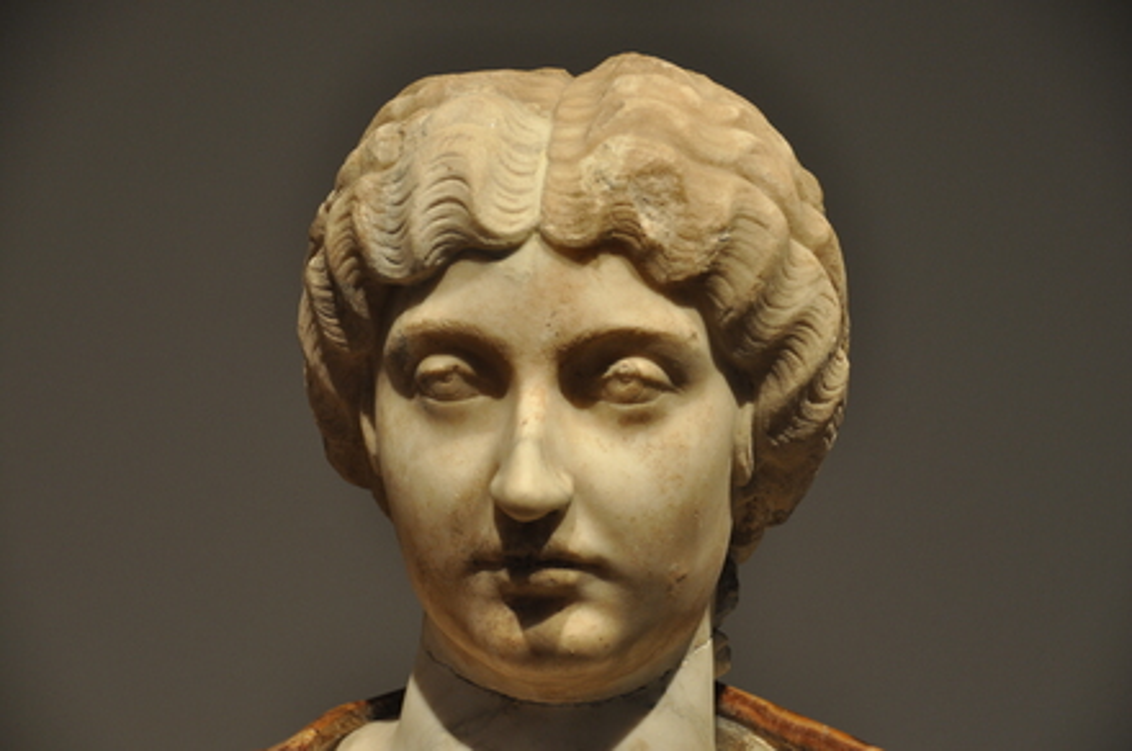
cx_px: 566
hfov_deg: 16.7
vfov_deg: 11.1
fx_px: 3862
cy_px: 376
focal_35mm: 123
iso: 500
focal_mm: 82
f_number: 5
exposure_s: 1/50
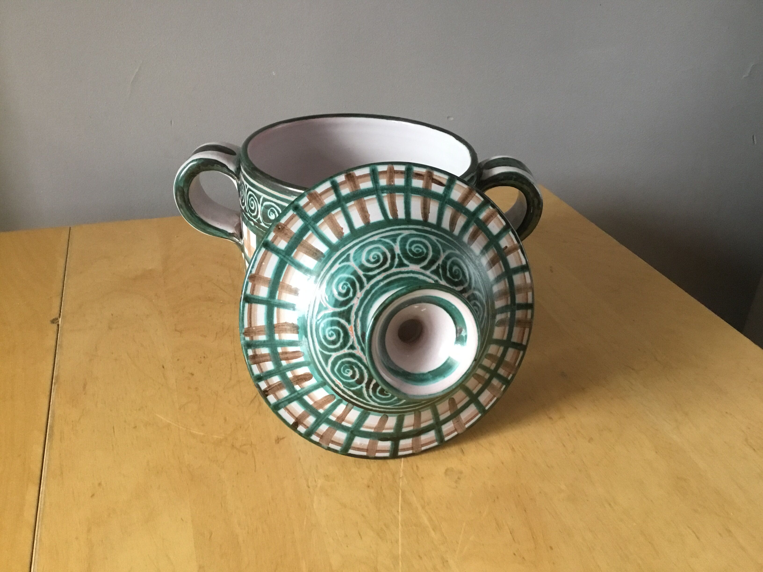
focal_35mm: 31
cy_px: 286
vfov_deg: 45.4
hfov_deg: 58.4
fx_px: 683
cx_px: 382
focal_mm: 3.3
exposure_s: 1/33
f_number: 2.4
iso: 200
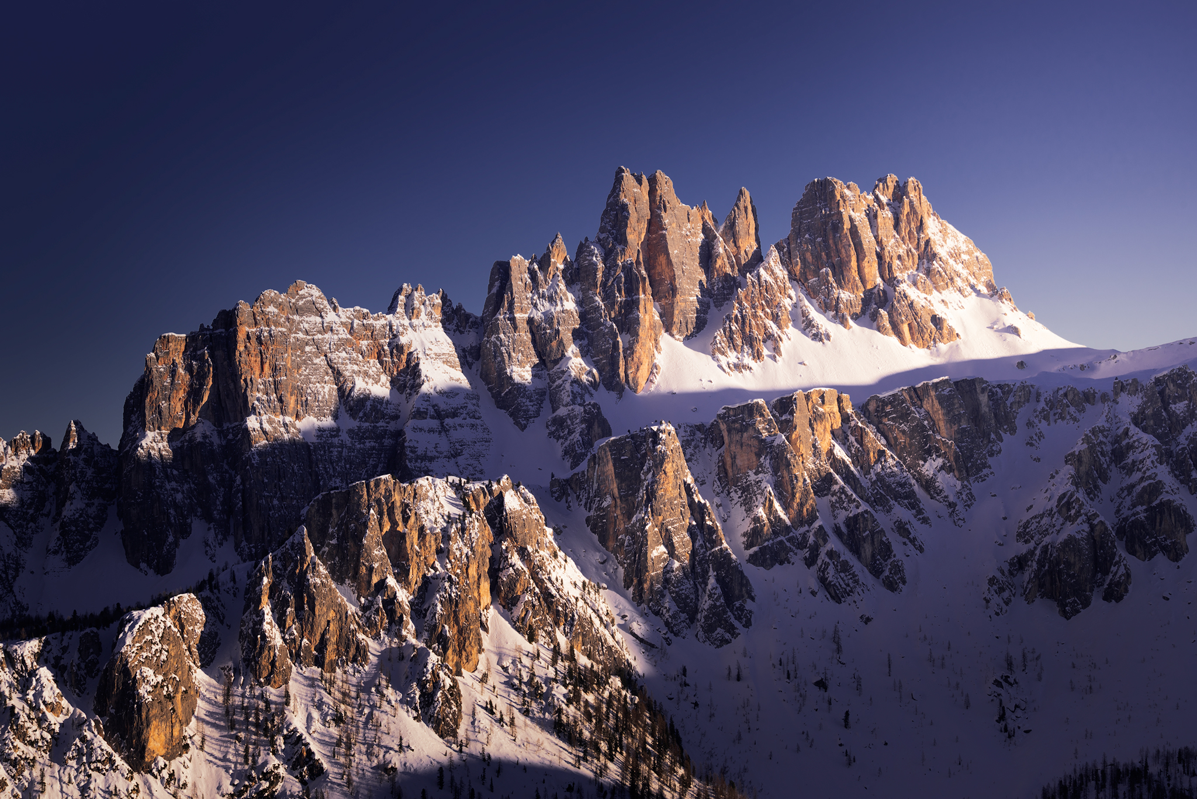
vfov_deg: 12.2
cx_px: 598
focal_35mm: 112
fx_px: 3725
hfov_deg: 18.3
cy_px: 400
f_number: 13
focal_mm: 112
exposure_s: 1/100
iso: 100
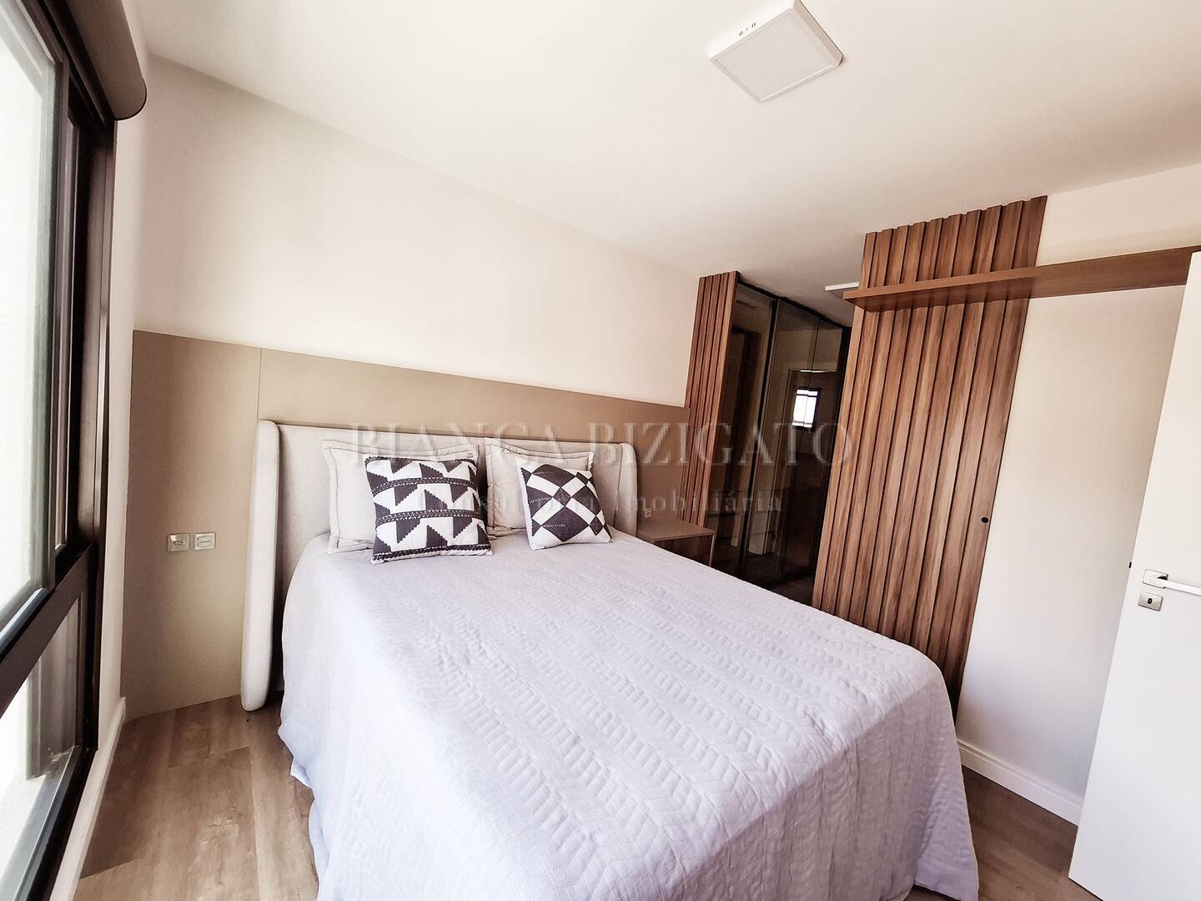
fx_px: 451
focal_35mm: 13
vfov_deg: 89.9
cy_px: 450
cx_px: 600
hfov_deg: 106.2
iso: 40
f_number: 2.2
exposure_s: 1/60.2
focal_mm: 1.74
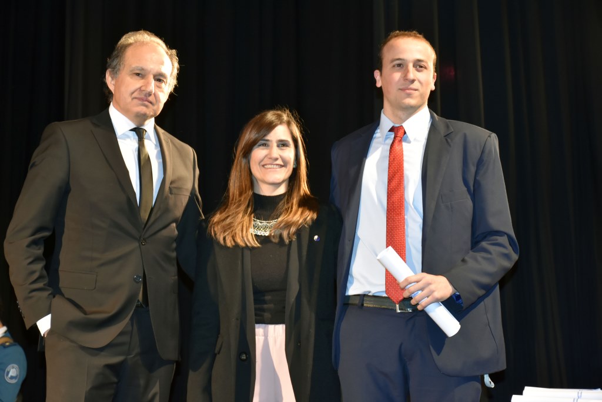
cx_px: 301
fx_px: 1405
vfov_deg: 16.3
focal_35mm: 84
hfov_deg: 24.2
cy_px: 201
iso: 800
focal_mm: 56
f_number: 4.8
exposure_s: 1/60
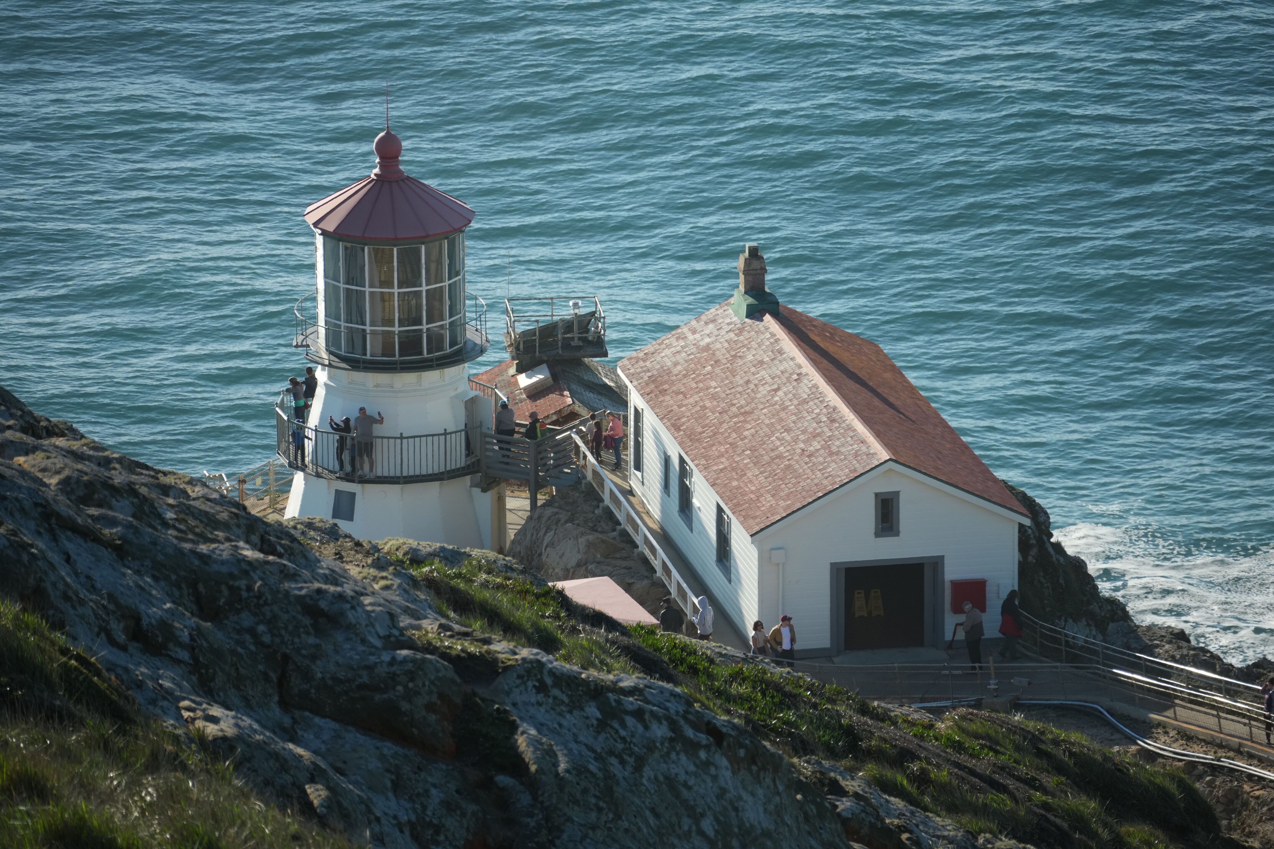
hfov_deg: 8.6
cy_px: 424
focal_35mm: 240
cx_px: 637
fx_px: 8493
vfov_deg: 5.7
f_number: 7.1
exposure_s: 1/1600
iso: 640
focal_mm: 240
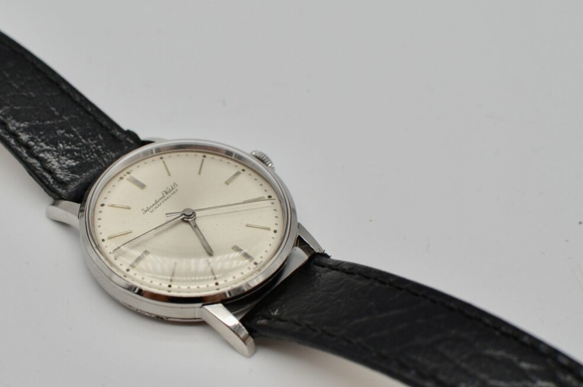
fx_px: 1208
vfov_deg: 18.2
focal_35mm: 75
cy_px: 210
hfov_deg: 27.0
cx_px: 187
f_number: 5.6
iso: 200
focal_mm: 35
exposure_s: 1/125
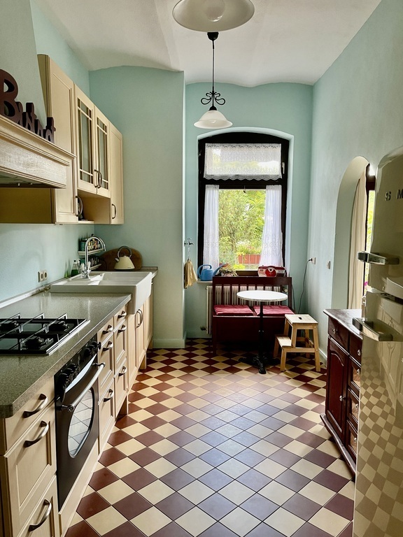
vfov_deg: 67.3
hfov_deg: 53.1
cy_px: 268
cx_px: 202
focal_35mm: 26
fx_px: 404
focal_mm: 5.1
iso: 125
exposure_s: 1/89
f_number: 1.6
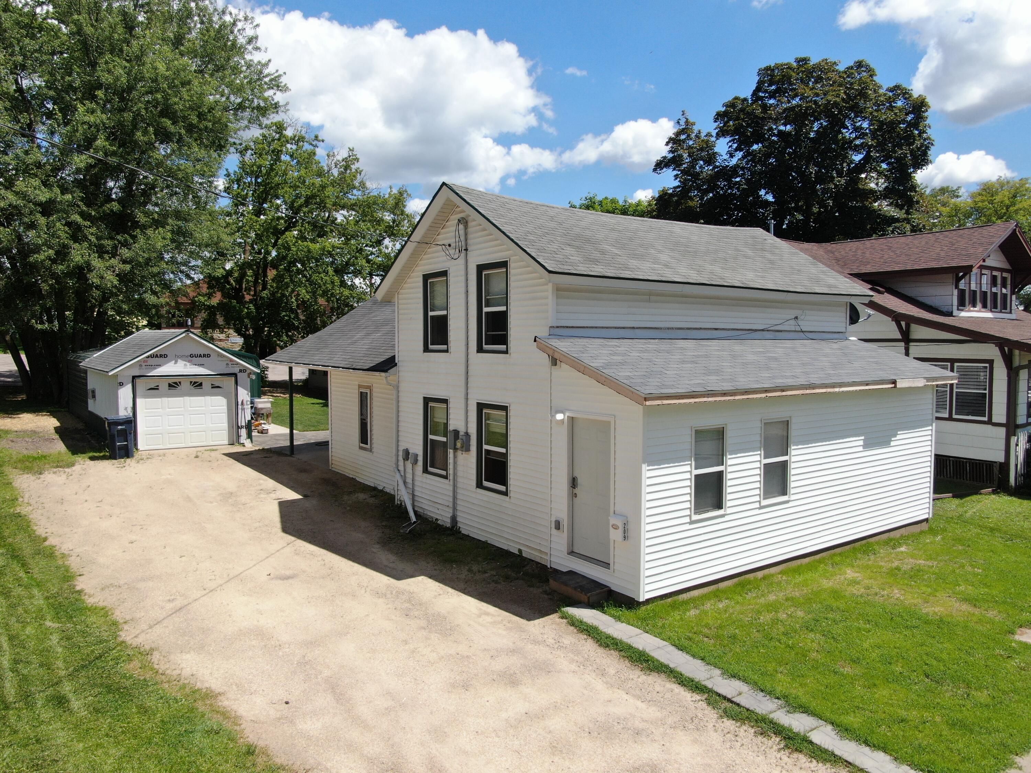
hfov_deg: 71.6
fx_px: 715
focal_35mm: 24
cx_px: 516
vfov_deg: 56.8
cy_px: 386
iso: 100
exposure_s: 1/1250
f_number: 2.8
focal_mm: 4.39
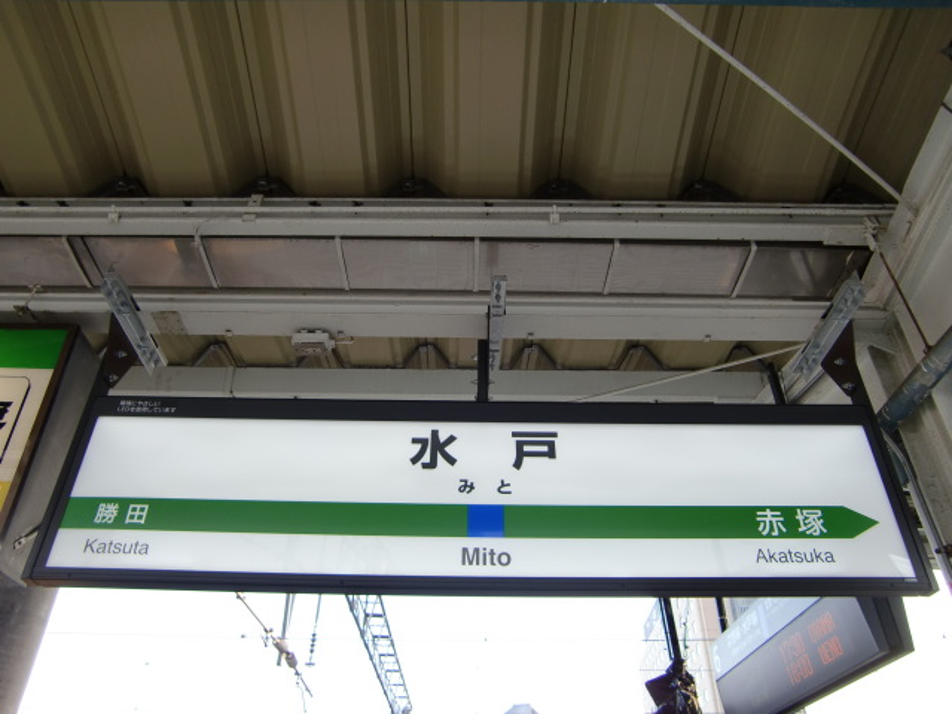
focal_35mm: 28
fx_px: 770
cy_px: 357
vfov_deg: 49.7
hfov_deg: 63.4
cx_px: 476
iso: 64
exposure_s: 1/60
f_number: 2.6
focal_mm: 4.9
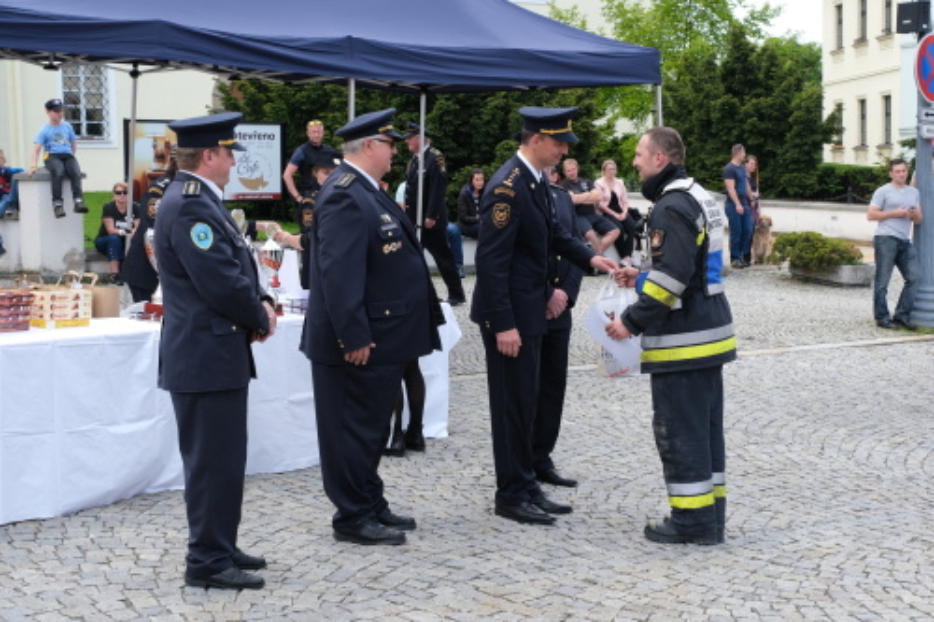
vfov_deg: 23.4
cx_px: 467
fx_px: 1504
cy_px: 311
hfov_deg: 34.5
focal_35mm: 58
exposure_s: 1/160
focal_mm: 38.9
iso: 400
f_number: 9
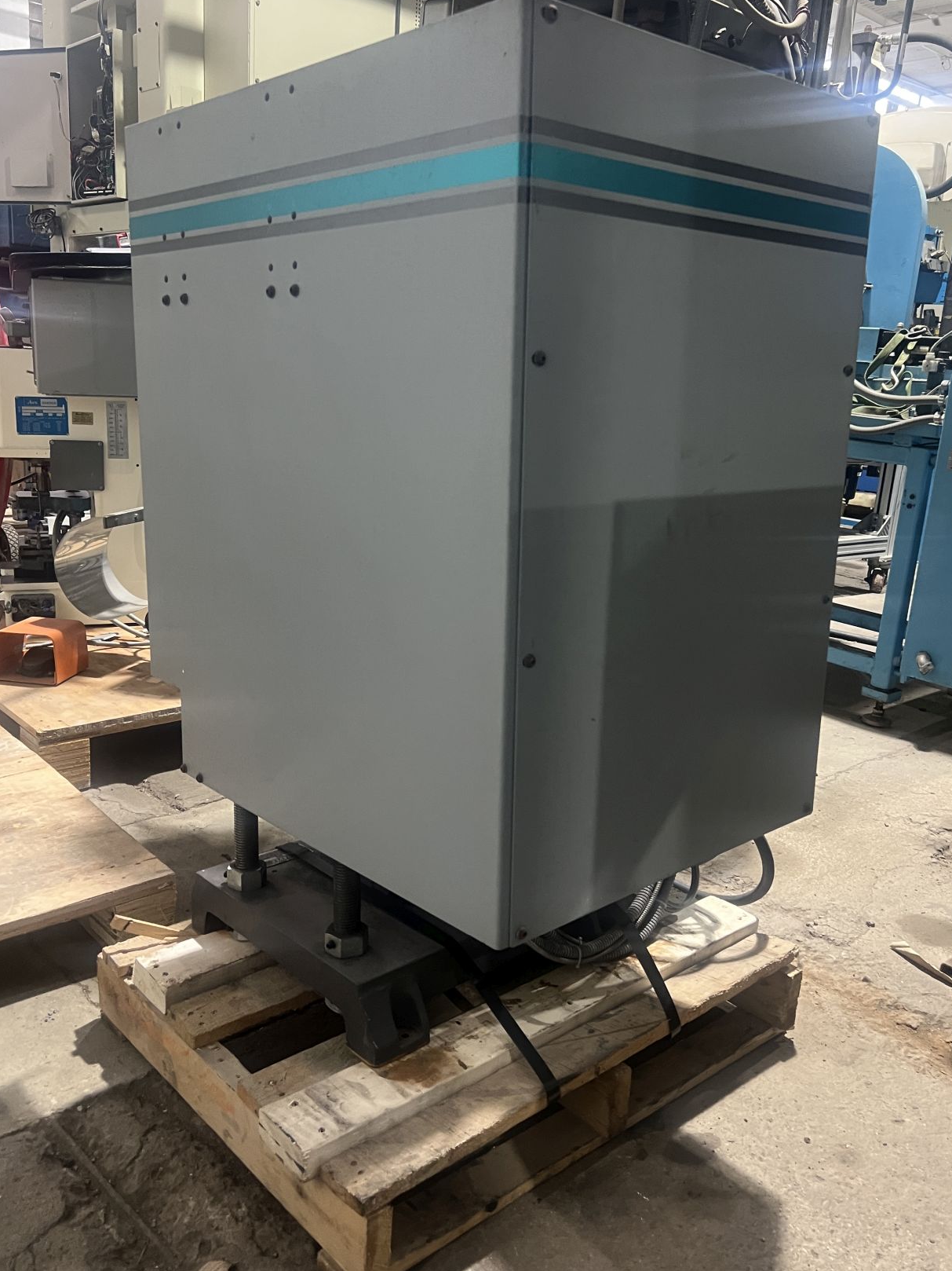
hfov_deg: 46.8
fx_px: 1100
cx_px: 496
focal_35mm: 30
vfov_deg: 60.0
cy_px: 612
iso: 250
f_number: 1.5
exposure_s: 1/60
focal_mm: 5.7
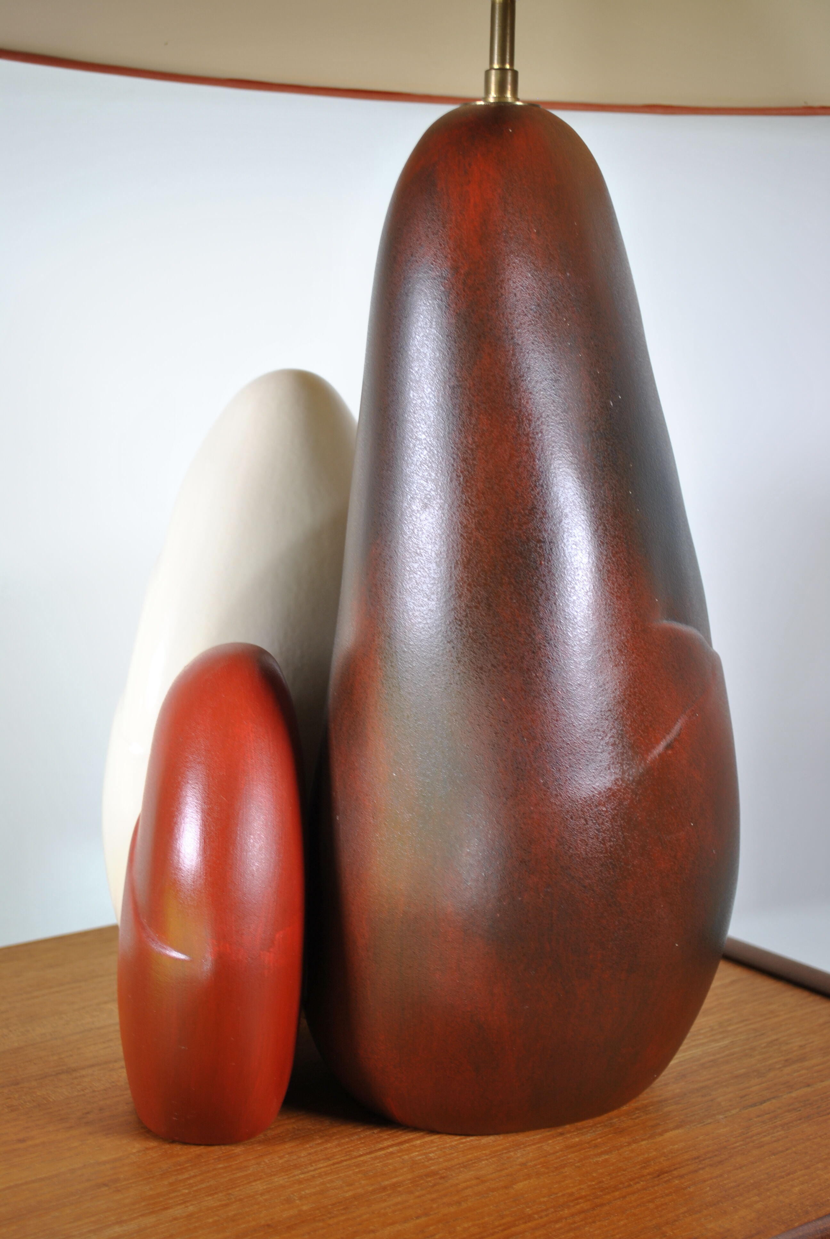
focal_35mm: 54
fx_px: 1862
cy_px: 620
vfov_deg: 36.8
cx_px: 415
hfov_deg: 25.1
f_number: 5
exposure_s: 1/30
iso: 100
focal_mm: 36
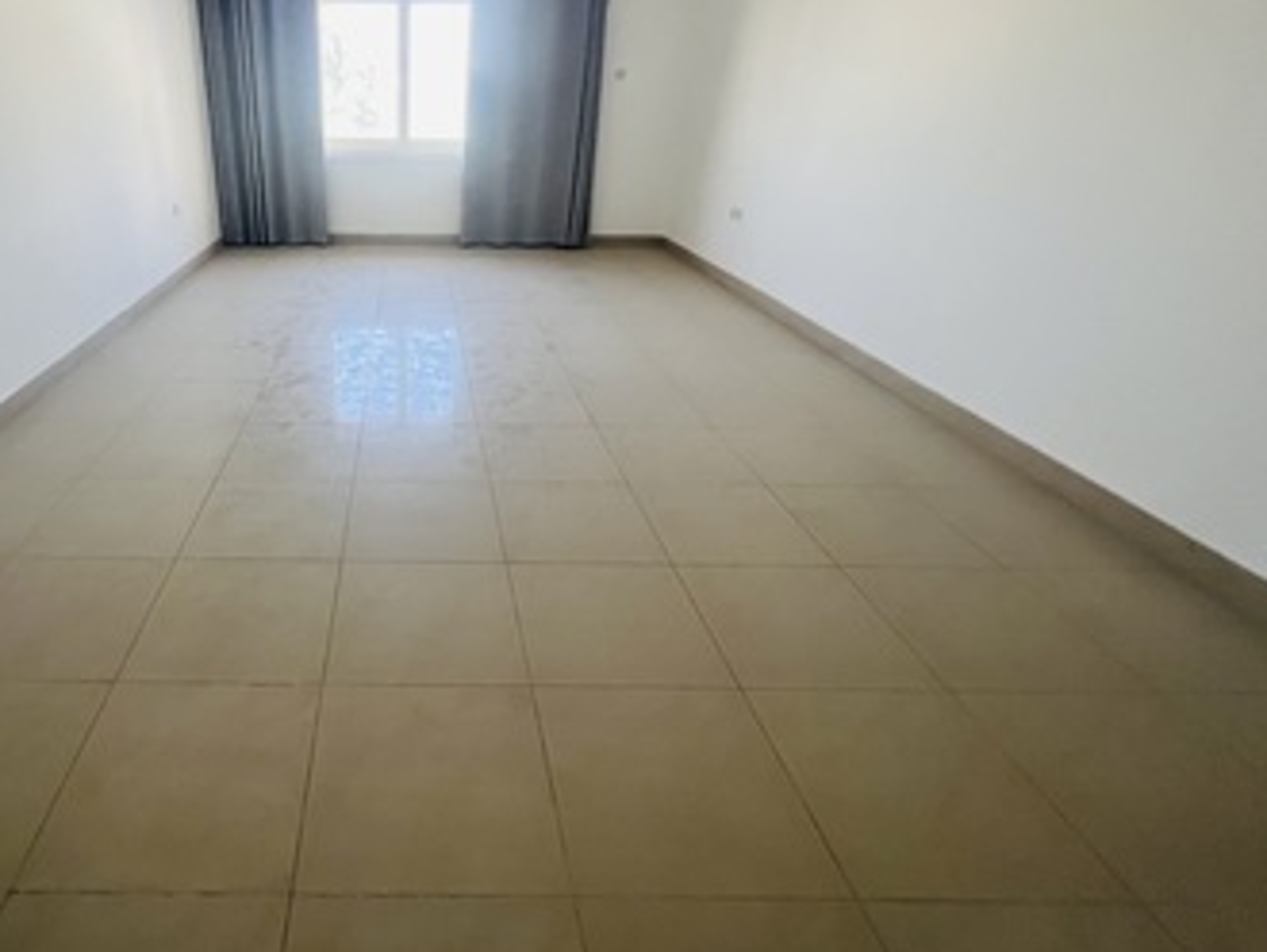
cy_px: 463
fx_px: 659
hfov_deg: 84.2
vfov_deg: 71.7
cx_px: 405
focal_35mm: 18
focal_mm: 1.57
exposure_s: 1/62
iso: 250
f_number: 1.8
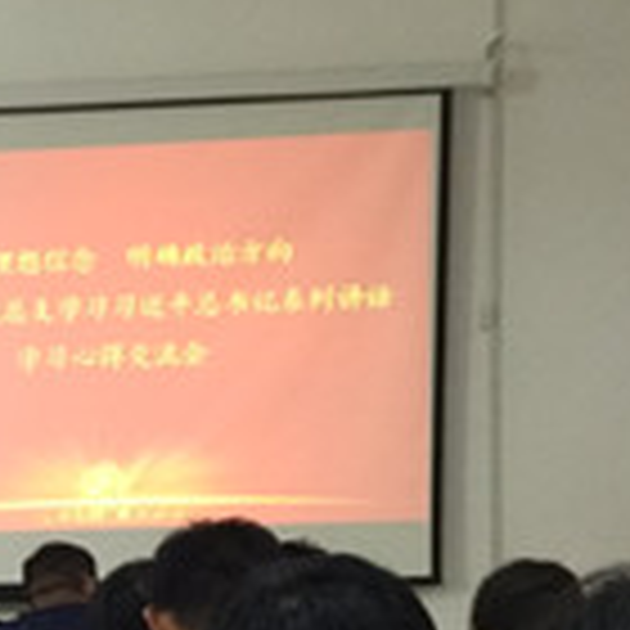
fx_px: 1565
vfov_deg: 21.6
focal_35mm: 76
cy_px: 691
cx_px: -270
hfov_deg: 20.1
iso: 546
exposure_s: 1/25
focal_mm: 4.12
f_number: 2
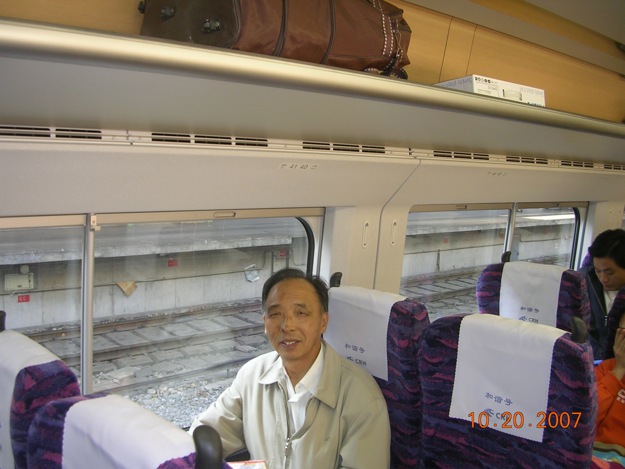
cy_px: 234
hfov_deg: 49.0
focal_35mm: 38
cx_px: 312
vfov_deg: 37.7
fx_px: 686
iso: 50
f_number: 2.8
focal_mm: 5.8
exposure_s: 1/30
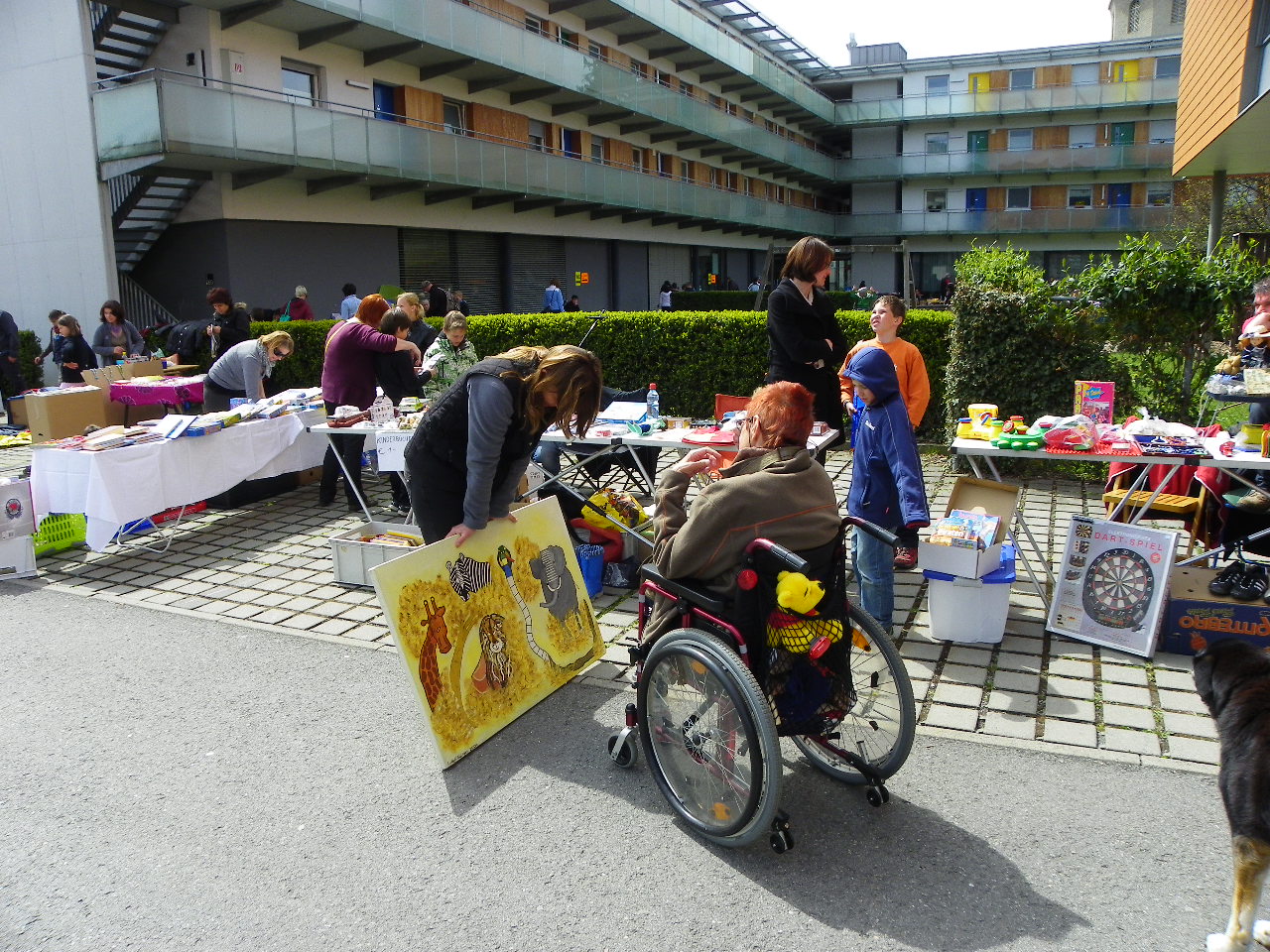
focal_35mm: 26
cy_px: 476
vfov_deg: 53.1
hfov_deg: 67.3
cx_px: 635
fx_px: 954
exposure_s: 1/250
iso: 64
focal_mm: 4.6
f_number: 5
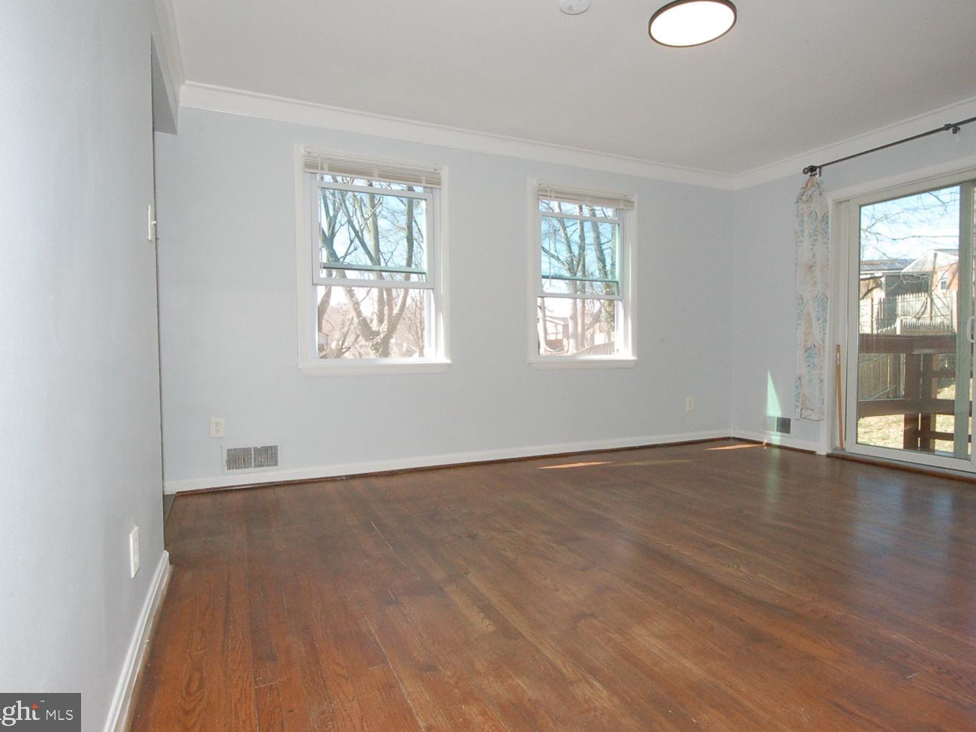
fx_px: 564
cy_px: 357
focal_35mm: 20
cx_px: 524
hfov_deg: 81.6
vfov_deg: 66.0
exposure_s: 1/60
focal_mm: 12
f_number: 18
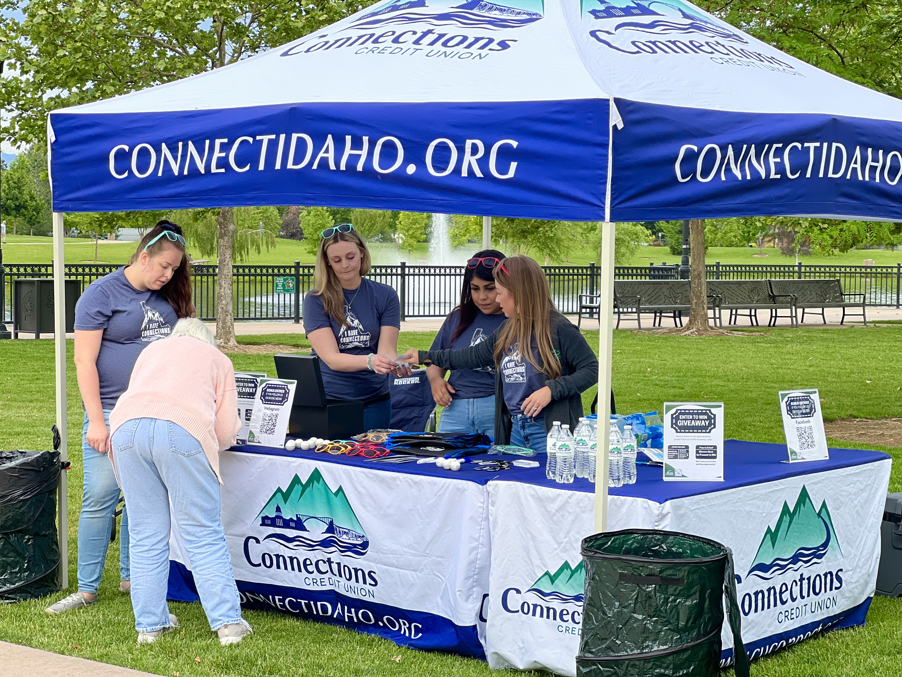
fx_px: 2006
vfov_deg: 19.1
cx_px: 451
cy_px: 338
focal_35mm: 77
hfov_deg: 25.3
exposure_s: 1/121
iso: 40
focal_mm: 9
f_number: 2.8
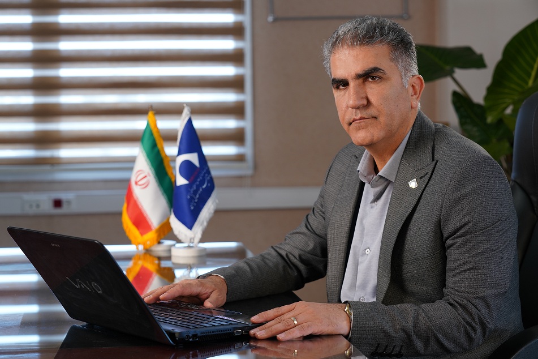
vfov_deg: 18.4
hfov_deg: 27.3
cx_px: 269
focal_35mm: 74
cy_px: 180
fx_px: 1106
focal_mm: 74
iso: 400
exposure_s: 1/160
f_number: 5
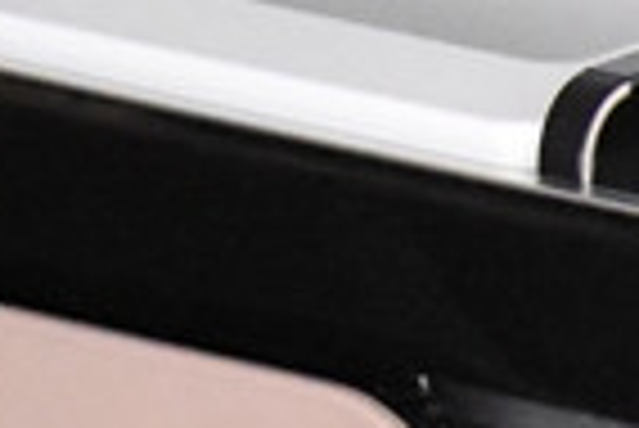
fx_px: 4620
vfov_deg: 4.9
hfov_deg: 7.0
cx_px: 1948
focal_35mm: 260
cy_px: 1466
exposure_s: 1/40
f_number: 3
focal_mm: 24
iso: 10000
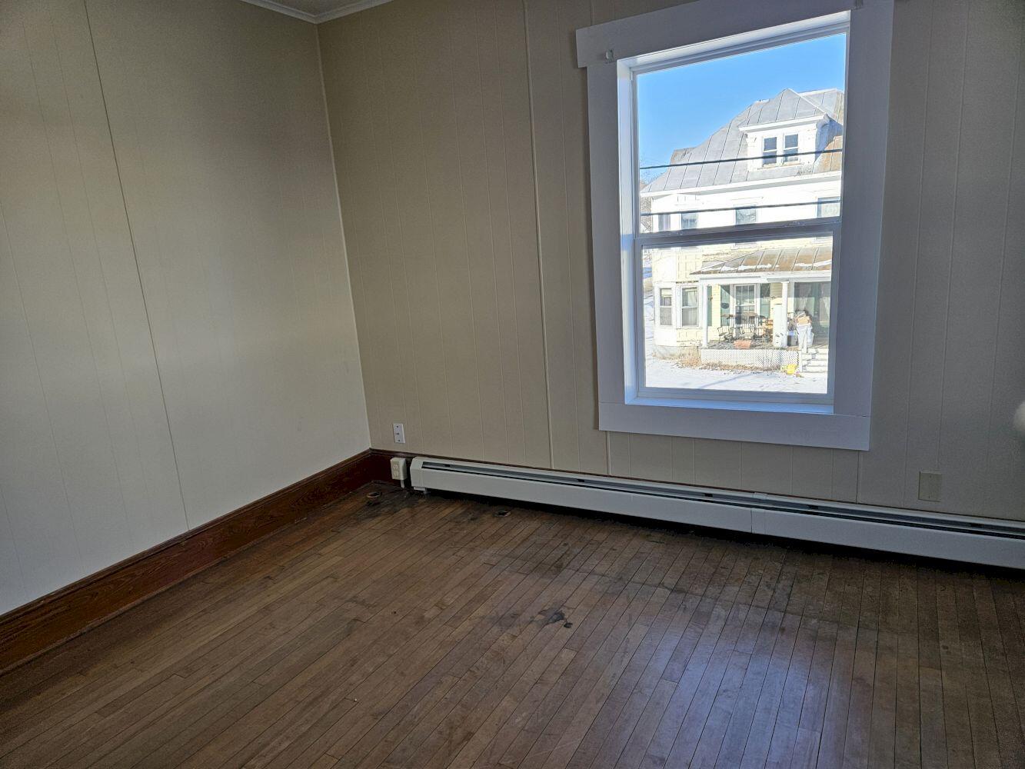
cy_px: 384
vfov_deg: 58.9
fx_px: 681
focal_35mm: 23
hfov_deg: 73.9
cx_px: 512
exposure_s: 1/207
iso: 50
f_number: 1.8
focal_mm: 5.4
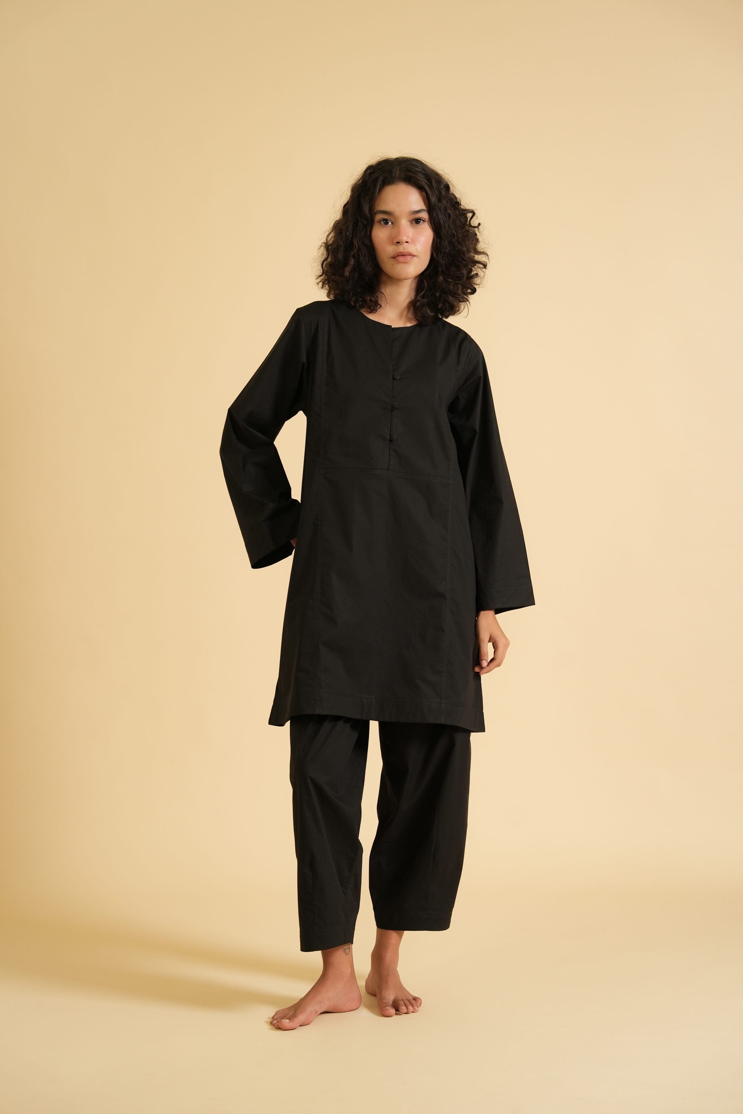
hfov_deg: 21.2
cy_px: 557
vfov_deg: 31.4
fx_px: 1981
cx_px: 372
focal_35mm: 64
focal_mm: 64
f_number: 4.5
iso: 500
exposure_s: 1/125
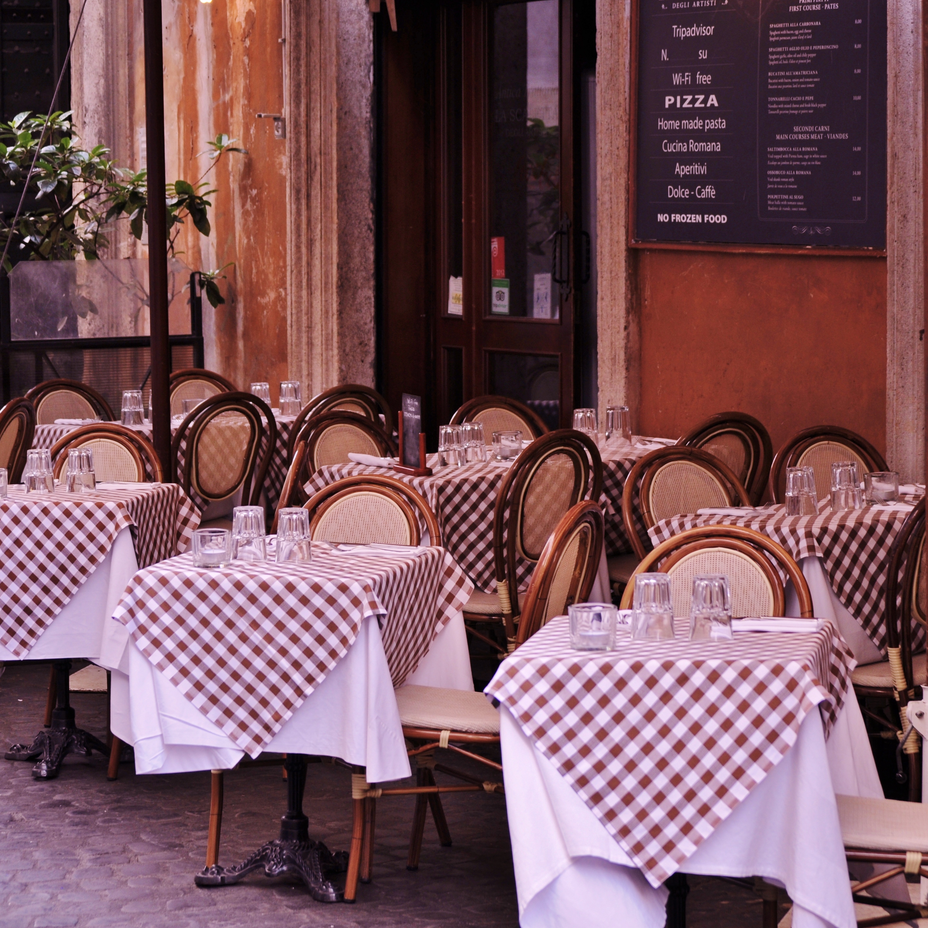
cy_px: 464
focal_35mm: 106
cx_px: 438
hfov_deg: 16.5
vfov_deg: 16.5
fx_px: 3204
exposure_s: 1/160
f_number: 4.2
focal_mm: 55
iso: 200
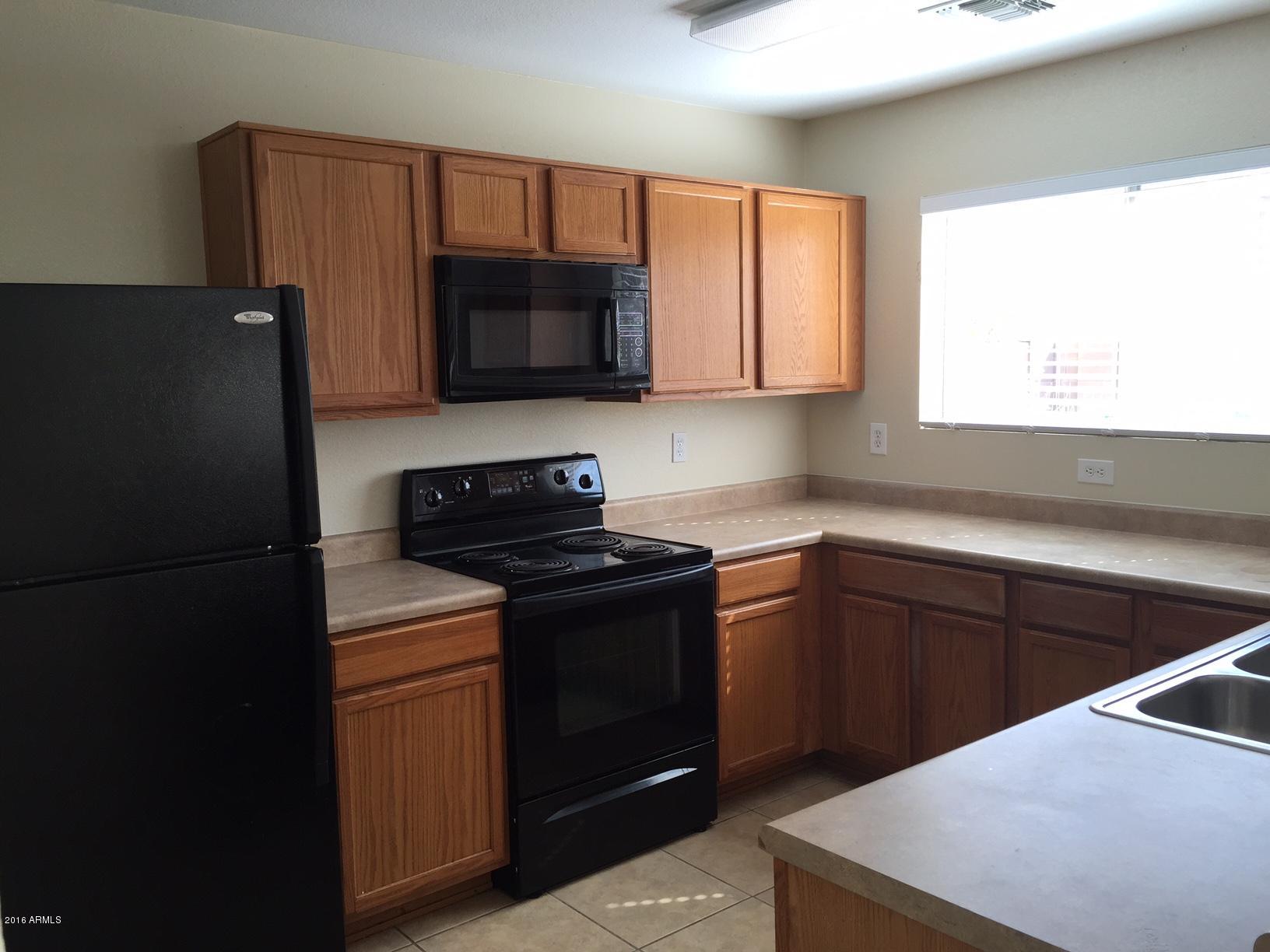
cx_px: 635
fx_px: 1064
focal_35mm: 29
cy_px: 476
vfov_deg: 48.2
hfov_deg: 61.7
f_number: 2.2
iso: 32
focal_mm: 4.15
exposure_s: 1/60
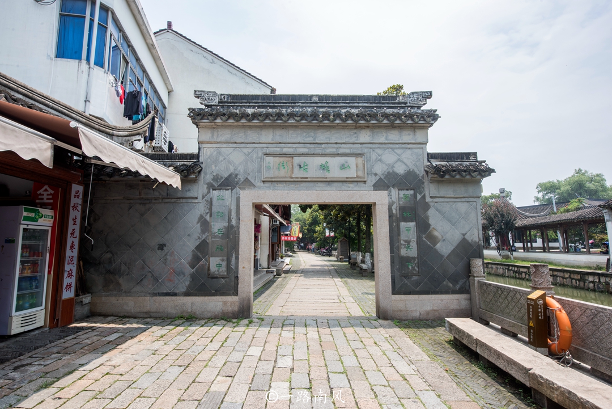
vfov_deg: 64.6
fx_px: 323
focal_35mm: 19
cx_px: 306
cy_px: 204
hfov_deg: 86.9
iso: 125
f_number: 13
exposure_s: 1/100
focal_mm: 19
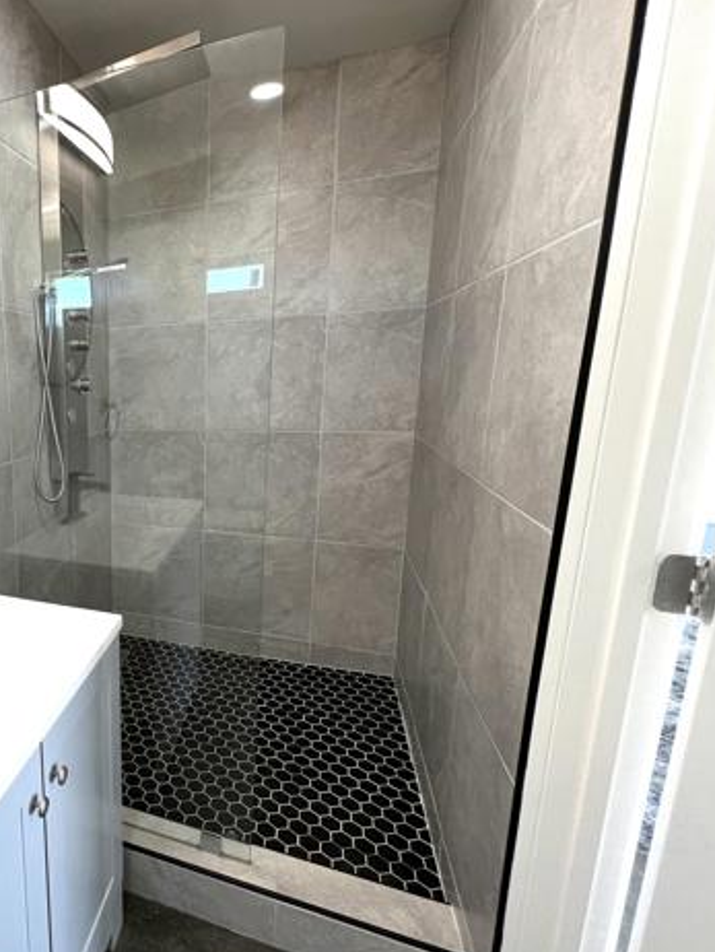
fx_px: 495
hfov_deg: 61.1
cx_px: 78
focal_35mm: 18
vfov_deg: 87.7
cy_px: 478
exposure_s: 1/120
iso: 125
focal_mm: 1.57
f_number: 1.8
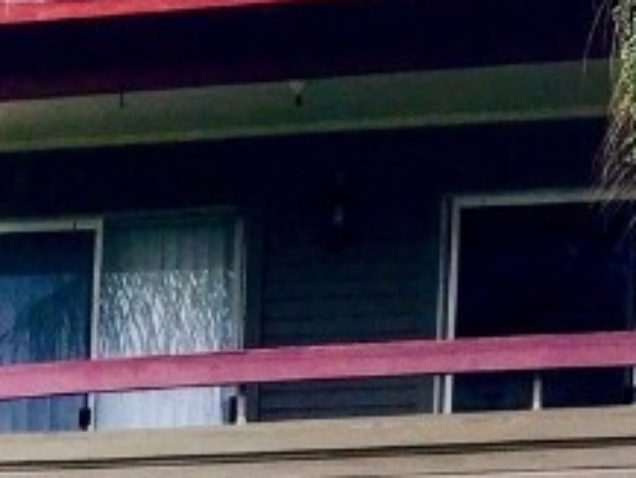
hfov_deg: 13.2
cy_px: 1088
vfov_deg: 9.7
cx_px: -451
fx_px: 2518
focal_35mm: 137
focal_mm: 4.15
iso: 32
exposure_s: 1/257
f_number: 2.2
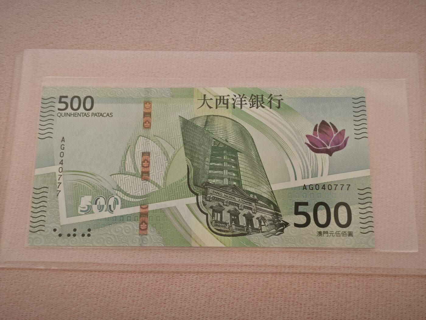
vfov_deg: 29.1
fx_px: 615
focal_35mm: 50
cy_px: 160
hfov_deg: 38.2
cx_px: 213
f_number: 1.63
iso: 200
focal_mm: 5.85
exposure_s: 1/100
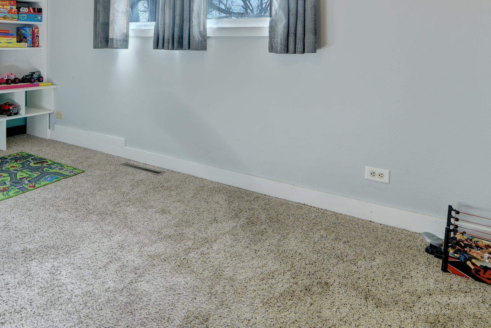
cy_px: 48
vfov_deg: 43.4
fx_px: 382
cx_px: 140
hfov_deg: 62.7
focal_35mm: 28
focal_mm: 16
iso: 160
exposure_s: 1/15
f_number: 7.1
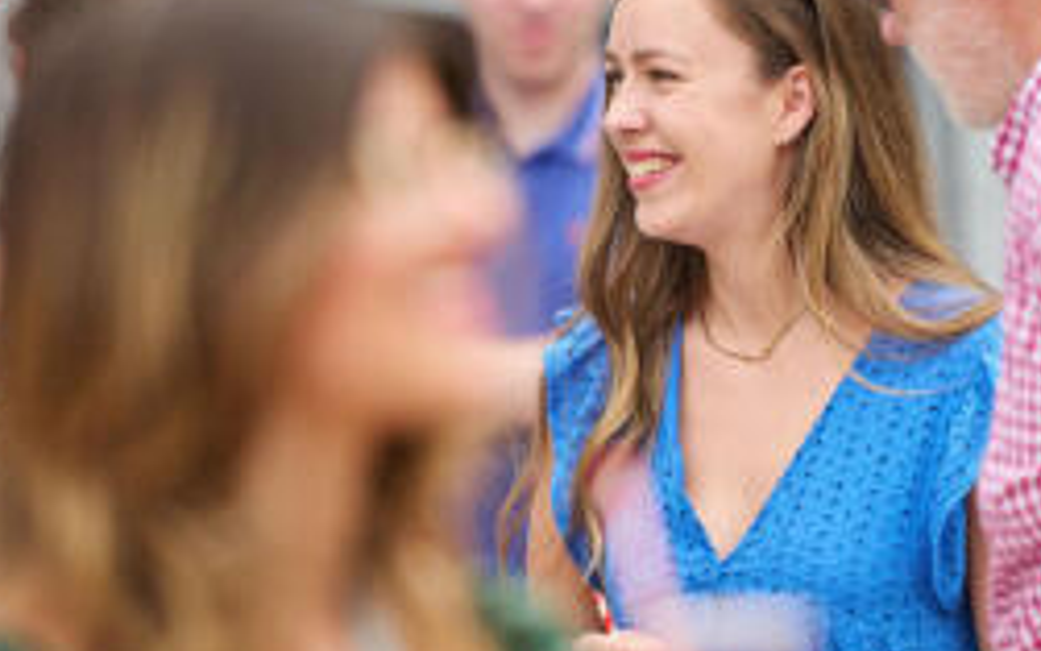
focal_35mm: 386
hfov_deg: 5.4
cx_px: 664
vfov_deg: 3.4
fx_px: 10954
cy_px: 338
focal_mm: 200
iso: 160
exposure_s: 1/800
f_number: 2.8
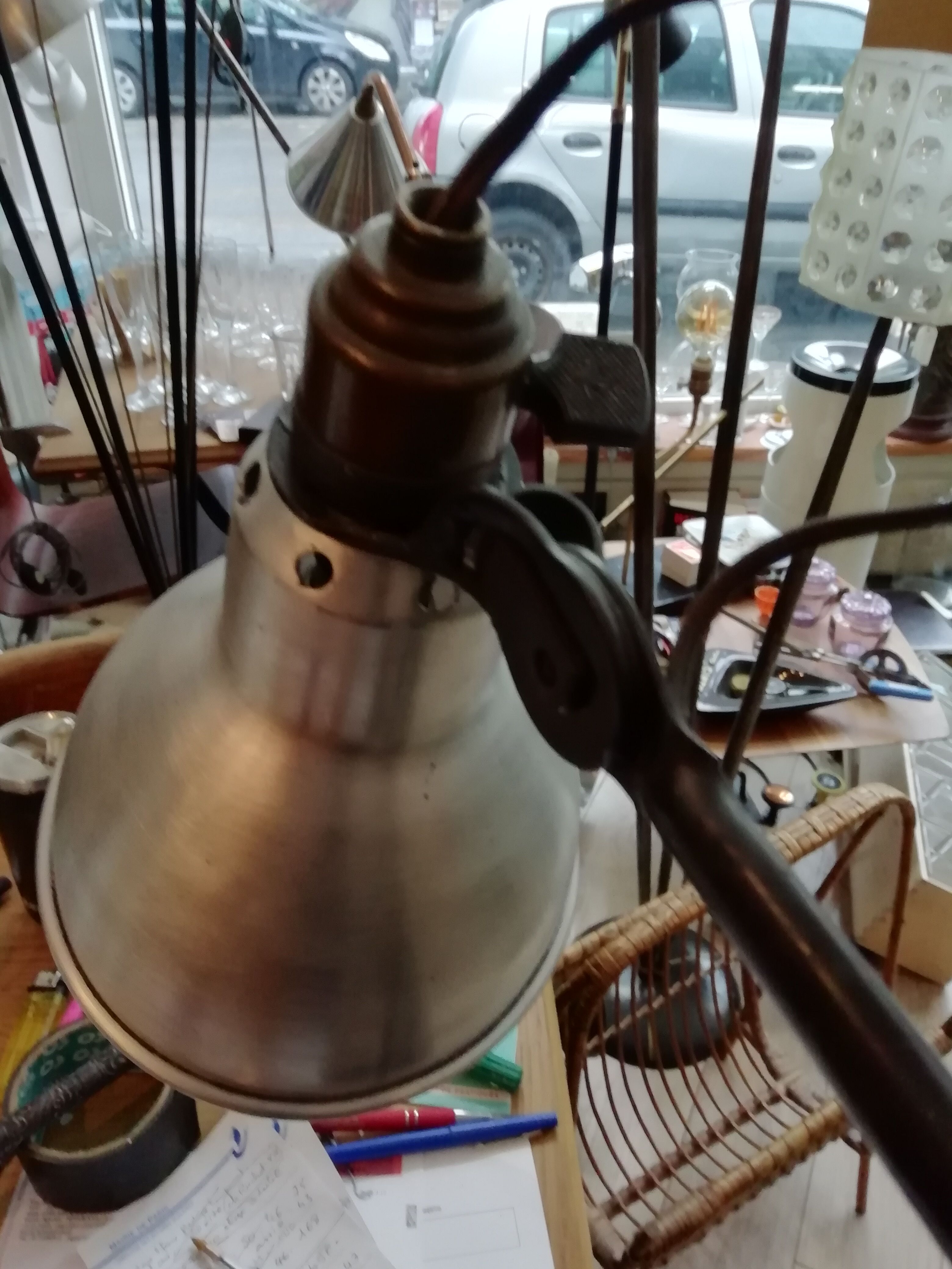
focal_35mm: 26
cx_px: 476
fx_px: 953
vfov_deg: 67.3
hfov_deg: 53.1
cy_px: 634
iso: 320
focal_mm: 3.46
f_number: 2.2
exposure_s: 1/33.3
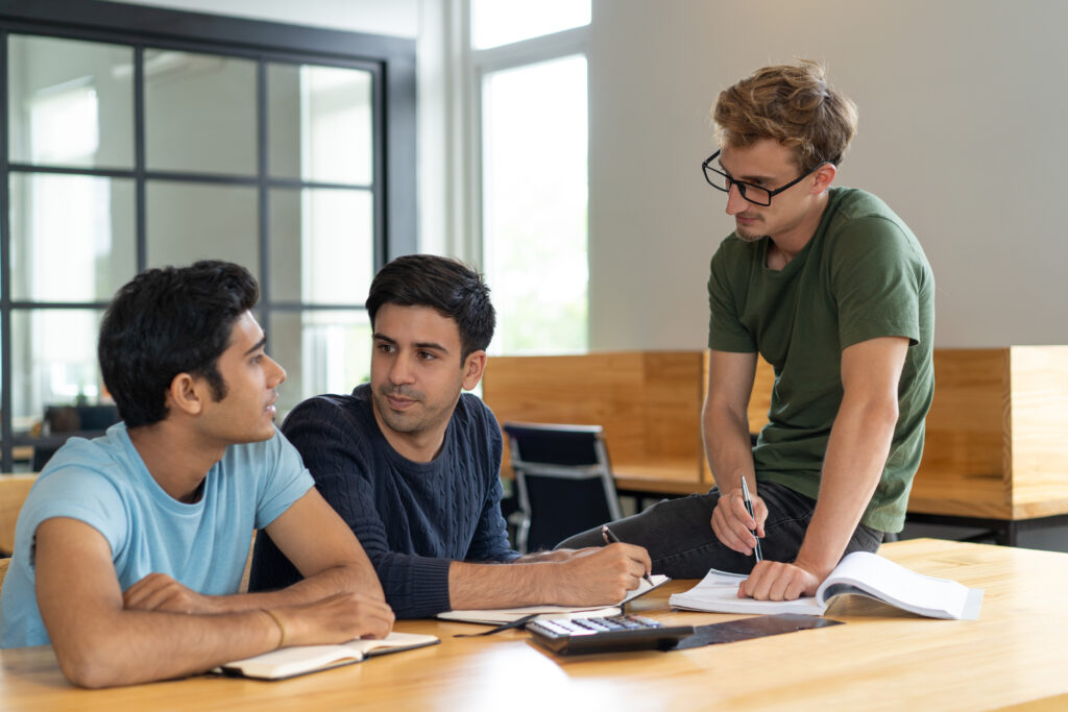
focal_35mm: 55
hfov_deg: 36.2
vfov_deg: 24.6
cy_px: 356
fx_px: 1632
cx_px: 534
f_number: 2.5
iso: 250
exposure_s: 1/200
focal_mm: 55
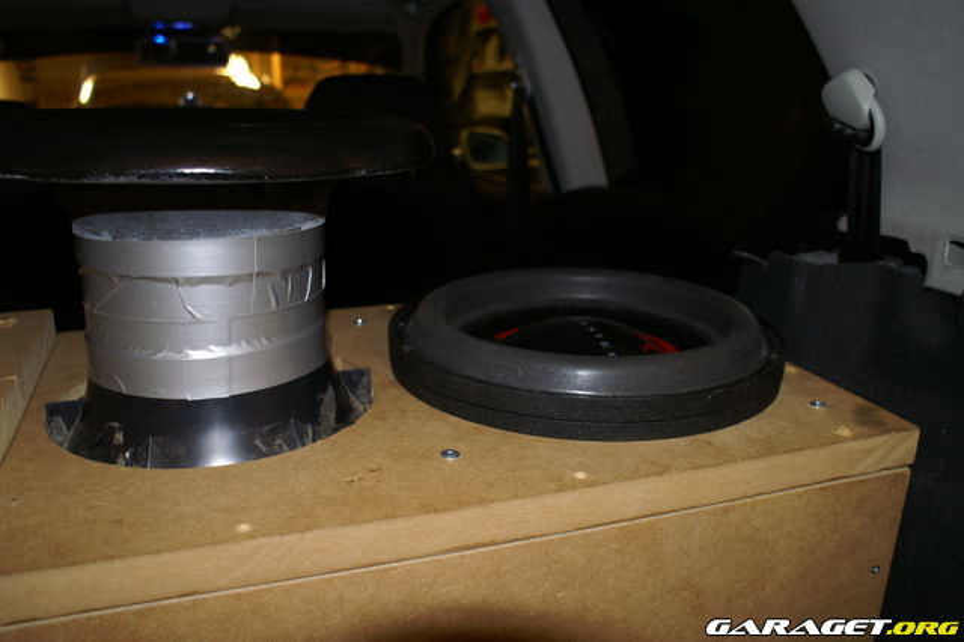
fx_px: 803
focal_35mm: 30
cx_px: 482
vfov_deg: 43.6
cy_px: 321
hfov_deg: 62.0
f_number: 4
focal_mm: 20
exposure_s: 1/60
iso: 400
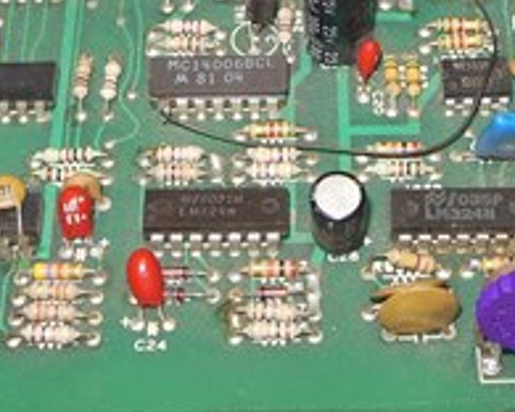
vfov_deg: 23.0
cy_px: 63
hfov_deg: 28.6
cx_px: 401
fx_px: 991
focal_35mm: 65
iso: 200
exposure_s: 1/25
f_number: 6.7
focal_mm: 5.2
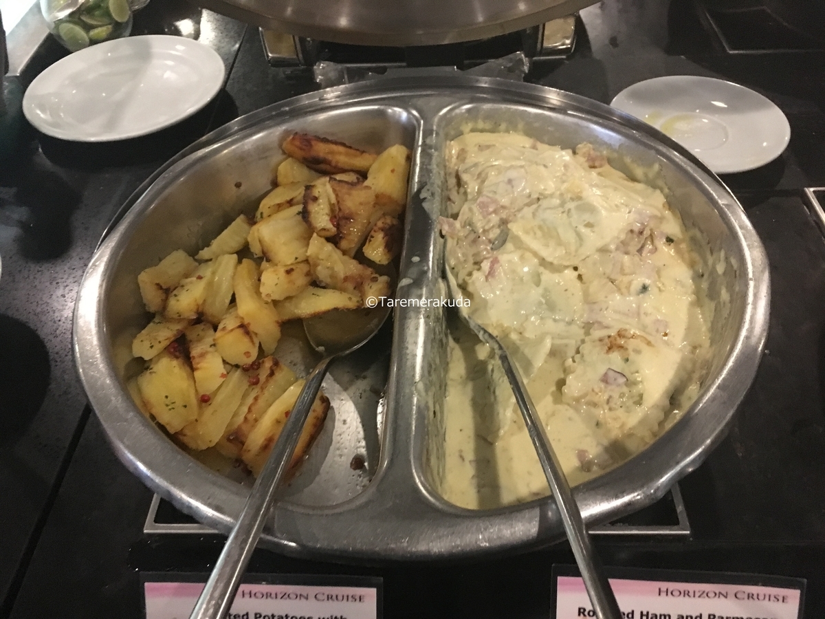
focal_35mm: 29
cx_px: 412
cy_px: 310
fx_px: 691
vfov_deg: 48.2
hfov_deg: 61.7
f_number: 2.2
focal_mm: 4.15
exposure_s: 1/17
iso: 320
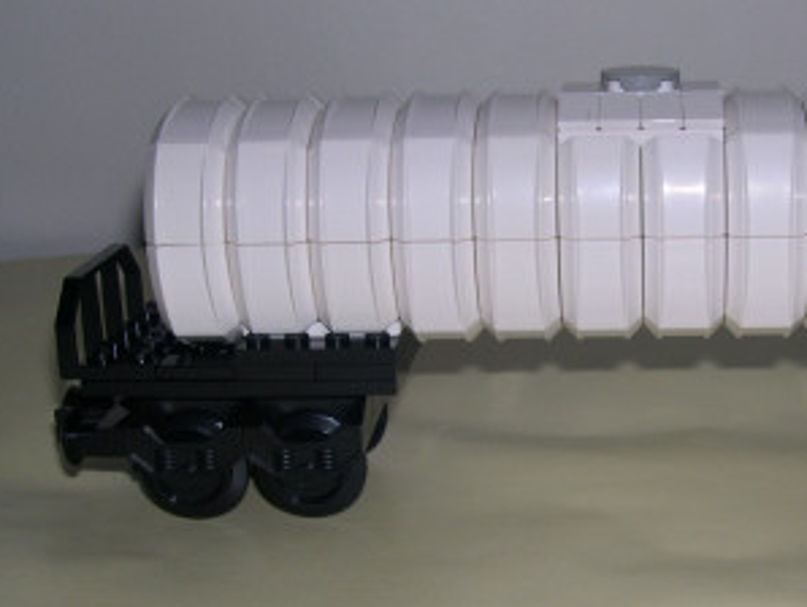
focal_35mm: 68
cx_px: 638
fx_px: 1587
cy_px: 382
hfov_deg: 28.0
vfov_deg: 21.6
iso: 100
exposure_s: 1/60
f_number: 7.6
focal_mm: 8
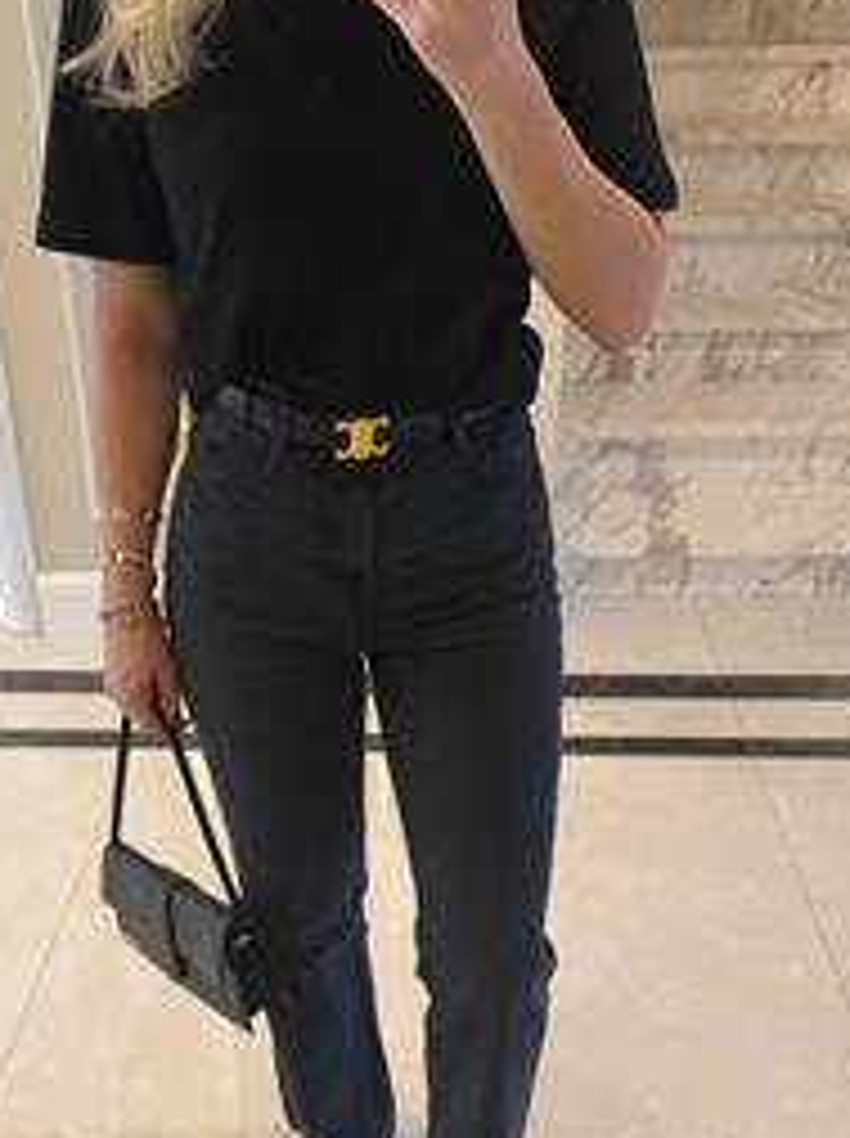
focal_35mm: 38
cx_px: 369
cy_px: 724
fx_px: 1247
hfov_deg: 37.6
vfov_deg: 48.5
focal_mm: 6.76
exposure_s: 1/50
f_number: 1.78
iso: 100
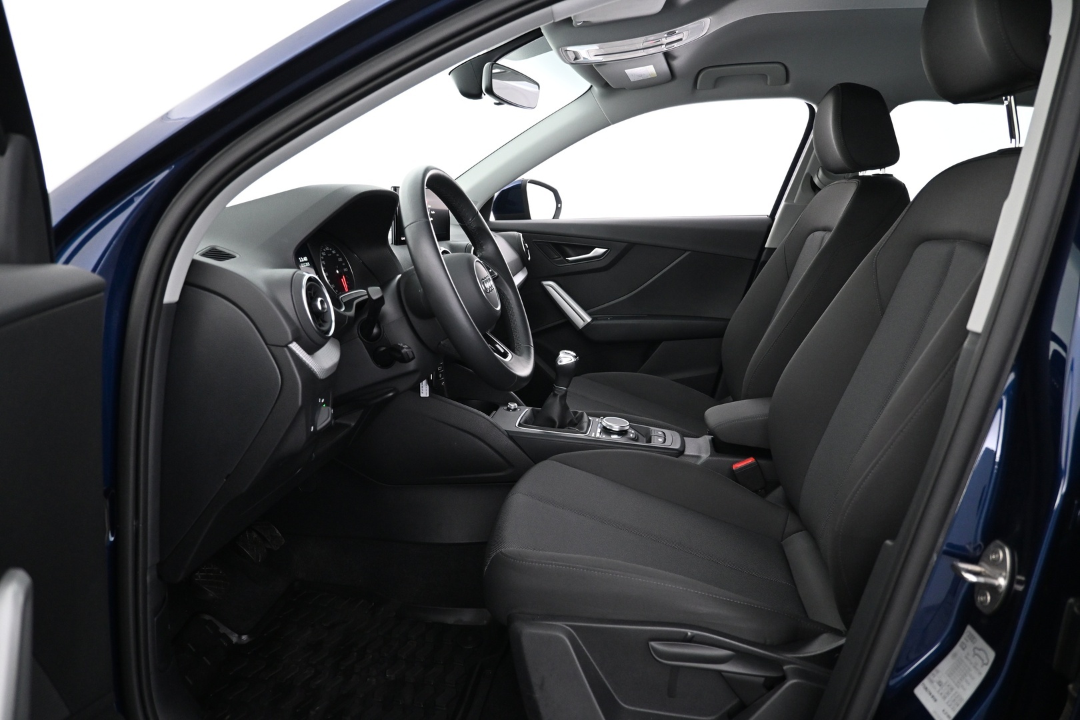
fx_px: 720
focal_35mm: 24
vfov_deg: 53.1
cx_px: 540
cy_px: 360
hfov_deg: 73.7
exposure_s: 1/25
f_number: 3.5
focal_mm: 16
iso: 1600
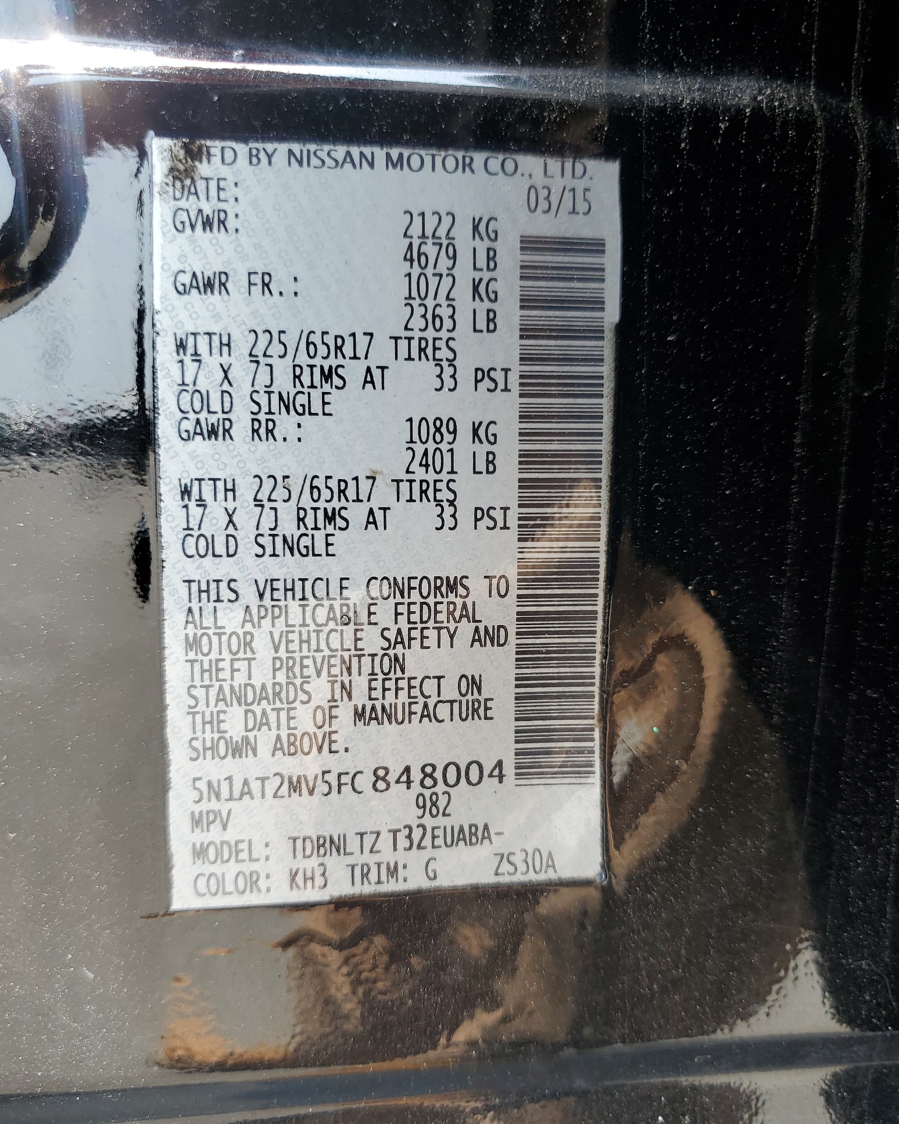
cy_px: 580
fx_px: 931
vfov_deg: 62.2
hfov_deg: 51.5
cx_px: 457
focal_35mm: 28
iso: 50
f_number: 1.5
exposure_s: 1/263
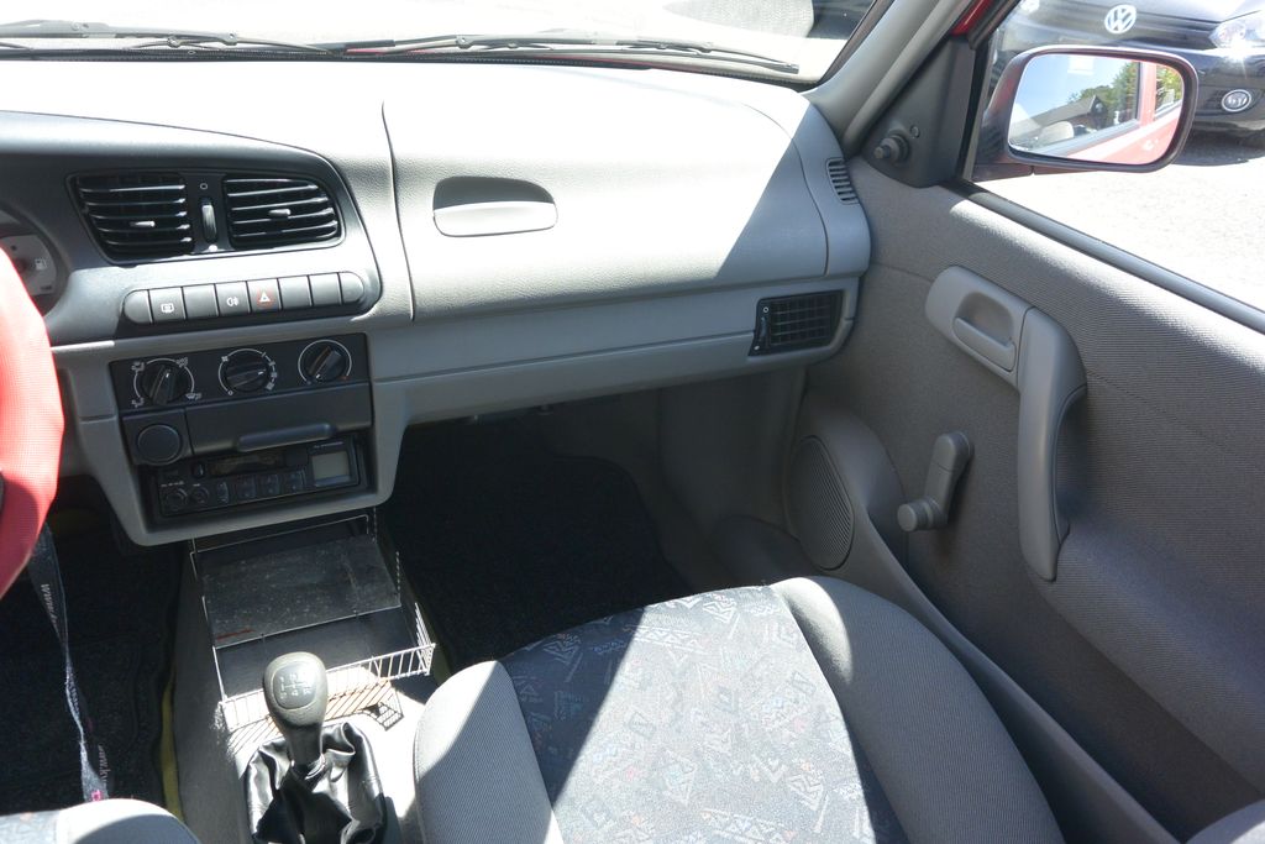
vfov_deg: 47.9
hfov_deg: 67.4
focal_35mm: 27
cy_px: 422
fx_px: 949
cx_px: 632
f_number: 3.5
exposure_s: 1/250
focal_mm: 10
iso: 180
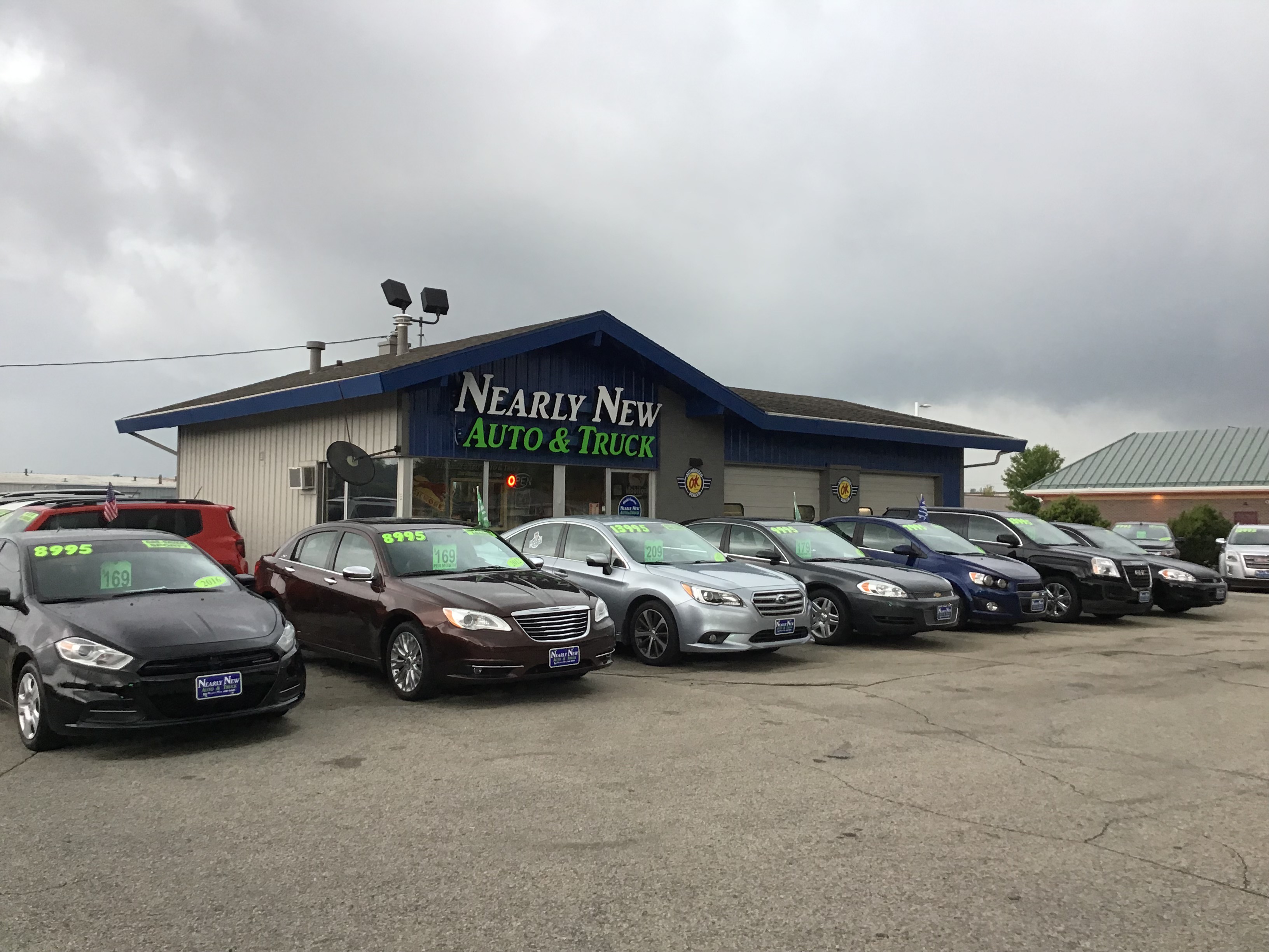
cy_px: 476
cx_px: 634
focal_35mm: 31
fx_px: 1136
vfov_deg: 45.4
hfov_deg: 58.4
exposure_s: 1/30
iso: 25
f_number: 2.4
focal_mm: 3.3
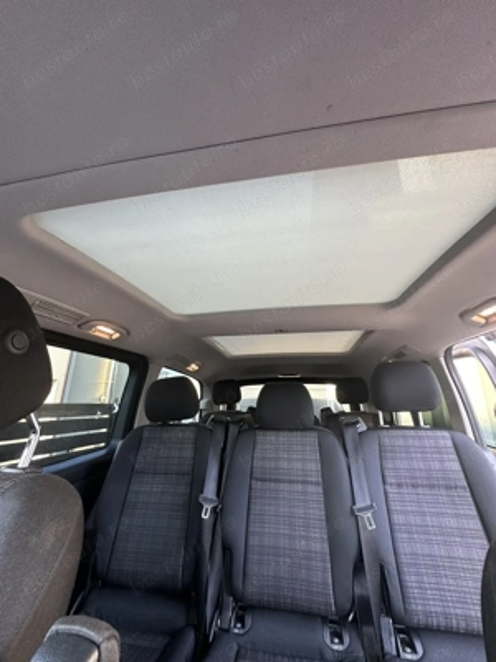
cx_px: 248
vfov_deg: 102.1
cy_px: 331
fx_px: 267
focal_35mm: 14
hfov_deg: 85.7
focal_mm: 2.22
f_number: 2.2
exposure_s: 1/99
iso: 200
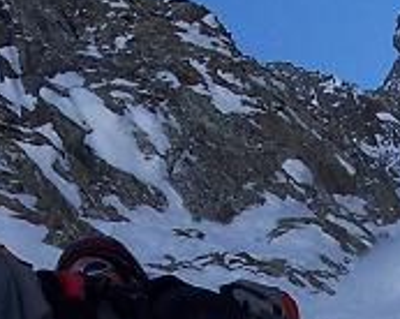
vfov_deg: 10.6
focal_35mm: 142
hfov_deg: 13.6
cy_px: 430
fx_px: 1679
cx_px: 245
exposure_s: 1/350
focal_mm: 5.6
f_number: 5.6
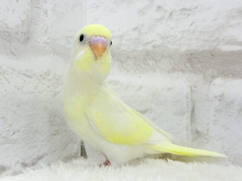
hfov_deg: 36.8
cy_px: 90
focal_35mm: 52
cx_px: 121
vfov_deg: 28.0
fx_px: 364
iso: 32
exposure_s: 1/50
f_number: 1.6
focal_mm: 5.96
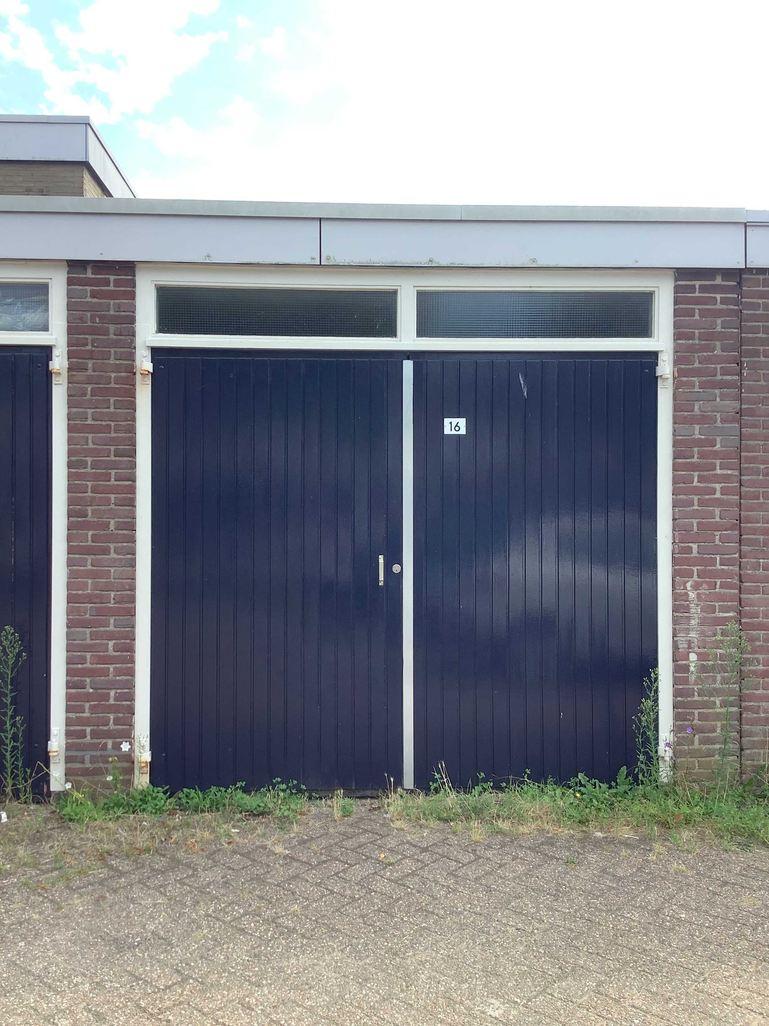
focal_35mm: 31
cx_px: 384
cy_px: 513
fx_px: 918
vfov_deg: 58.4
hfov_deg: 45.4
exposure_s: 1/126
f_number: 2.4
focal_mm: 3.3
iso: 25
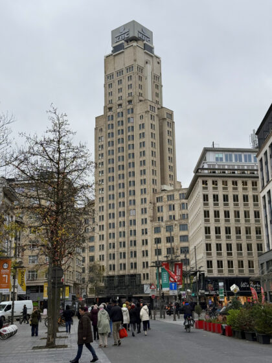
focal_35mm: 48
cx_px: 136
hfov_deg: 30.3
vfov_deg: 39.7
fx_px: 503
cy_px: 182
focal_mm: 6.76
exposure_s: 1/527
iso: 64
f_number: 1.78
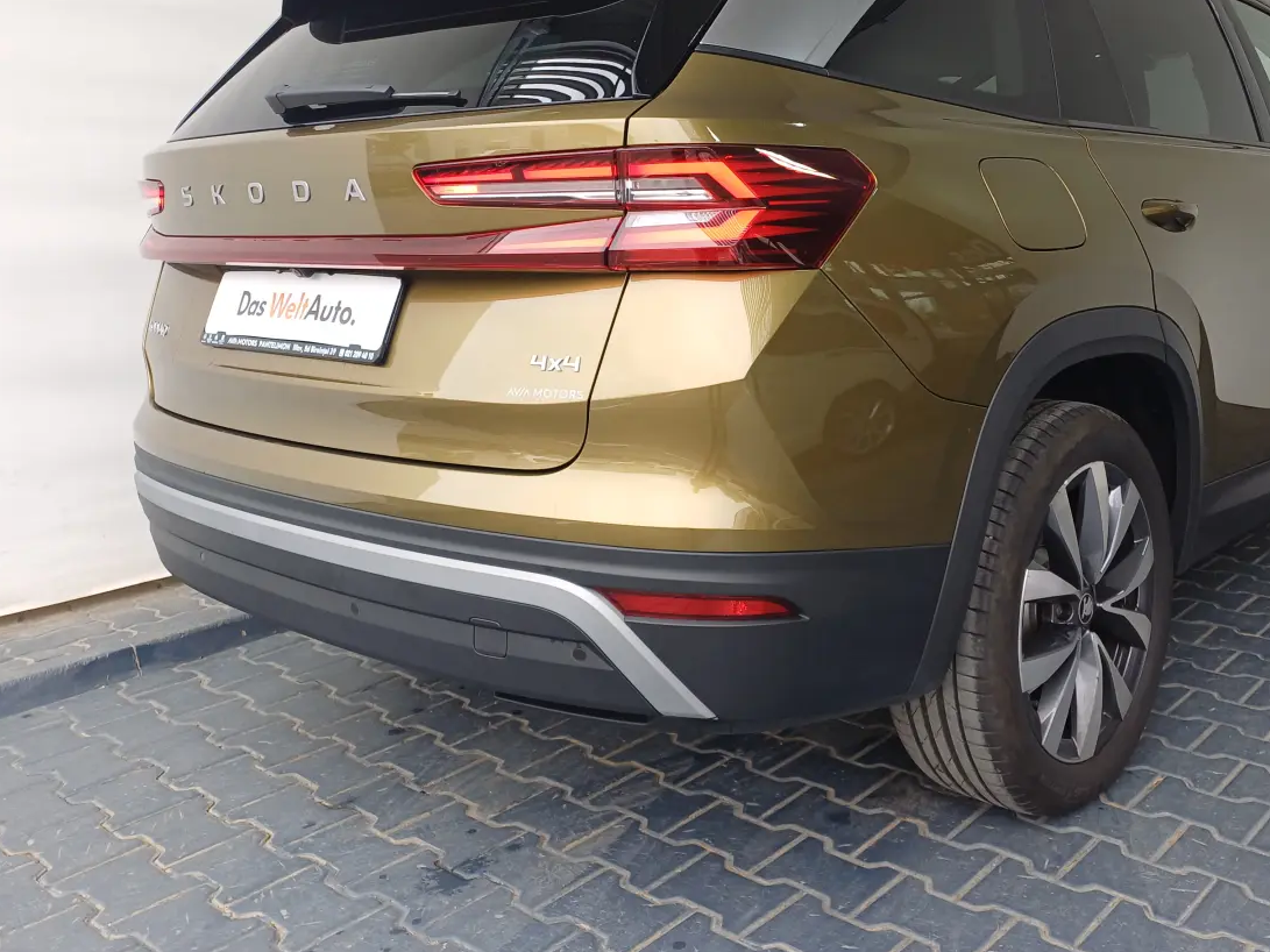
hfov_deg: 54.7
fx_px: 1211
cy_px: 363
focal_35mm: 33
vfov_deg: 42.6
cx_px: 794
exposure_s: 1/151
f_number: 1.8
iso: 50
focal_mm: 4.65
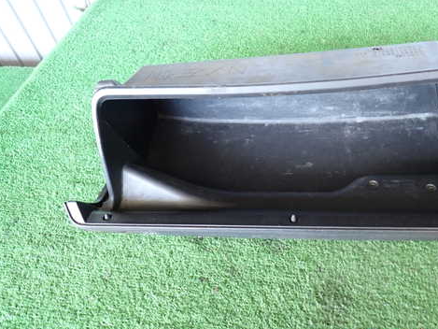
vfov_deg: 44.1
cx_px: 275
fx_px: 405
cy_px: 142
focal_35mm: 32
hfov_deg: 56.1
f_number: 2
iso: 200
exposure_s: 1/50
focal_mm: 4.5
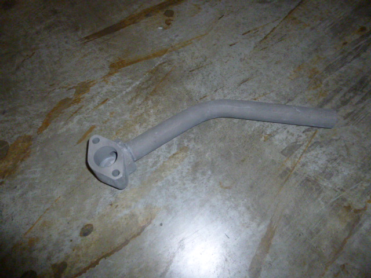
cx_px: 186
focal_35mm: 25
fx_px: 268
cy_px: 139
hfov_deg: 69.4
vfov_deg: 54.9
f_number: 3.1
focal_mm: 4.5
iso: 400
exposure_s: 1/250
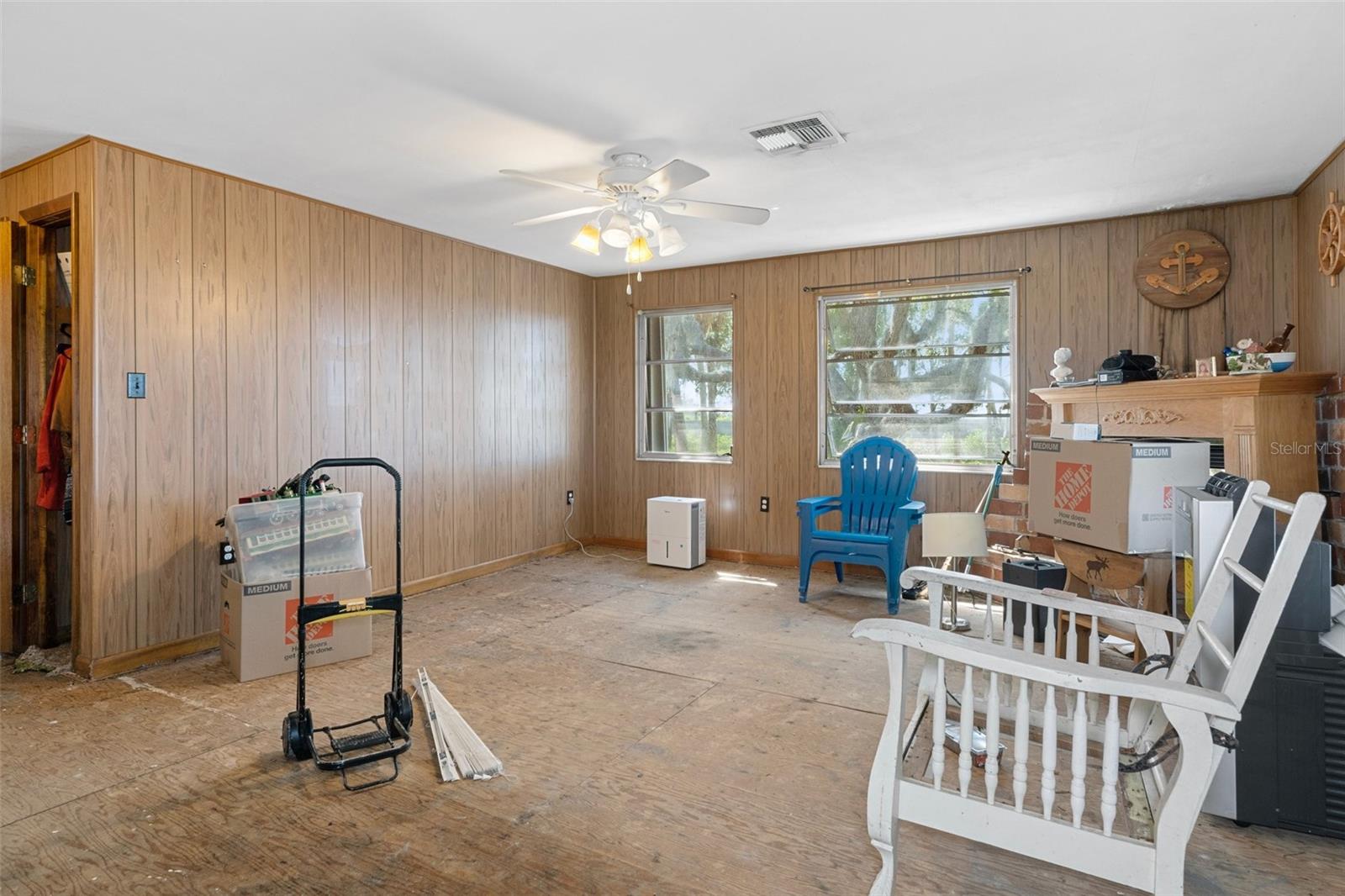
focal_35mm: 18
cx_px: 672
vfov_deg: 67.4
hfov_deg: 90.0
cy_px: 448
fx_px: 672
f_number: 8
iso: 320
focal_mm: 12
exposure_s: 1
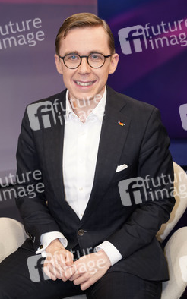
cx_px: 88
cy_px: 150
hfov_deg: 21.6
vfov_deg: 34.0
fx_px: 490
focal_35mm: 60
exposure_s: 1/125
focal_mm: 58
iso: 2000
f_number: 5.6
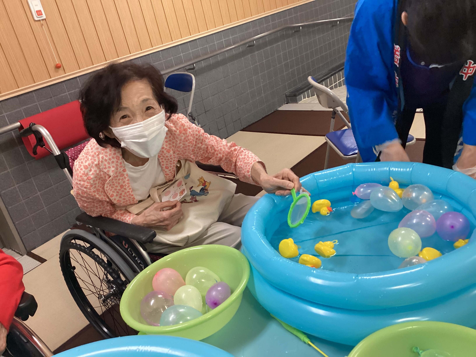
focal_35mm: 31
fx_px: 426
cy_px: 178
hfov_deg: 58.4
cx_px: 238
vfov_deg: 45.4
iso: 320
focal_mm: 3.3
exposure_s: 1/60
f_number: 2.4
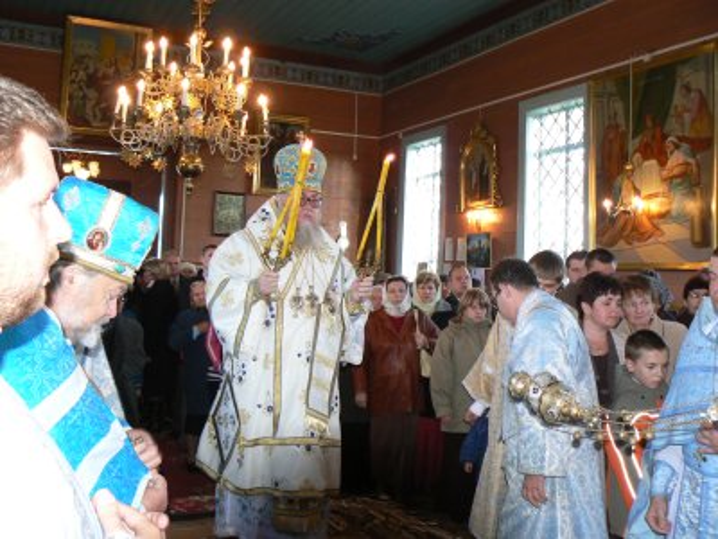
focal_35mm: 36
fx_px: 747
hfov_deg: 51.4
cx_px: 359
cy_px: 270
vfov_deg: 39.7
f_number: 2.8
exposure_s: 1/30
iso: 160
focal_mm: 6
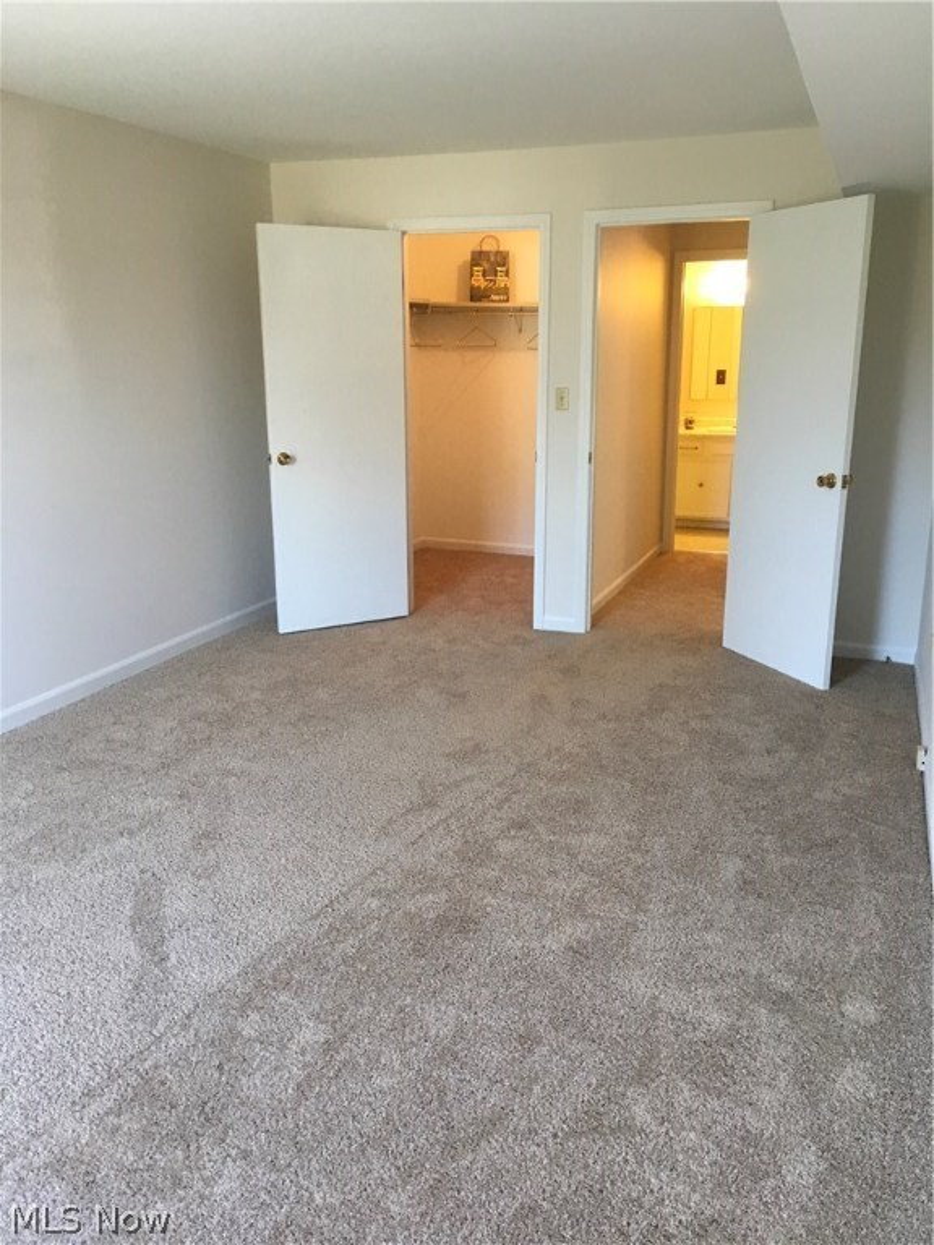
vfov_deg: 61.7
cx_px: 467
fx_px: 1043
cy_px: 622
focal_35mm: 29
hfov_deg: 48.2
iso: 80
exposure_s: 1/30
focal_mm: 4.15
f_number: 2.2
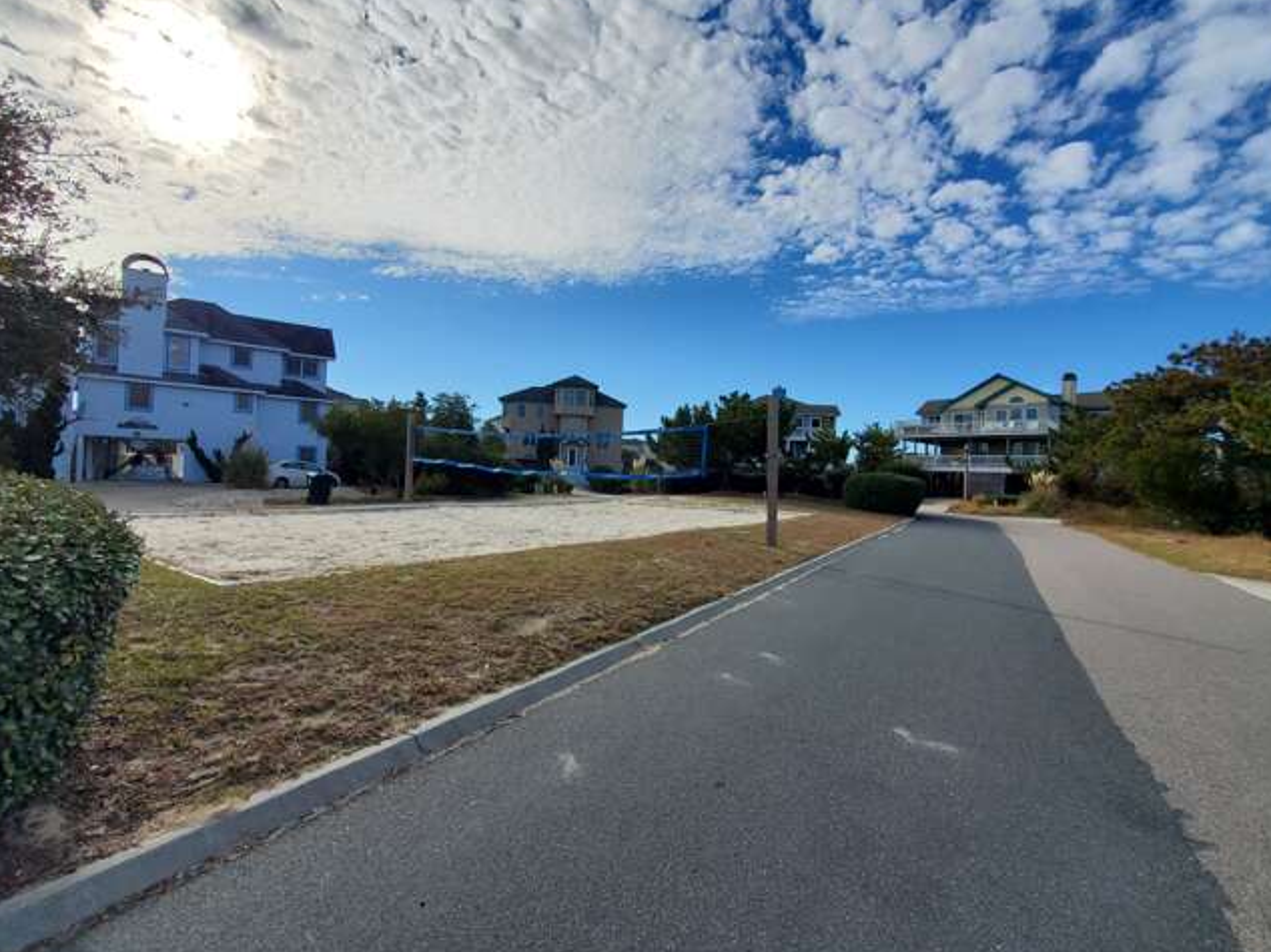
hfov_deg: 102.1
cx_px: 632
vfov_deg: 85.6
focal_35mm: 14
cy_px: 459
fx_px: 514
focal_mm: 1.8
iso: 50
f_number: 2.2
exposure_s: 1/2127
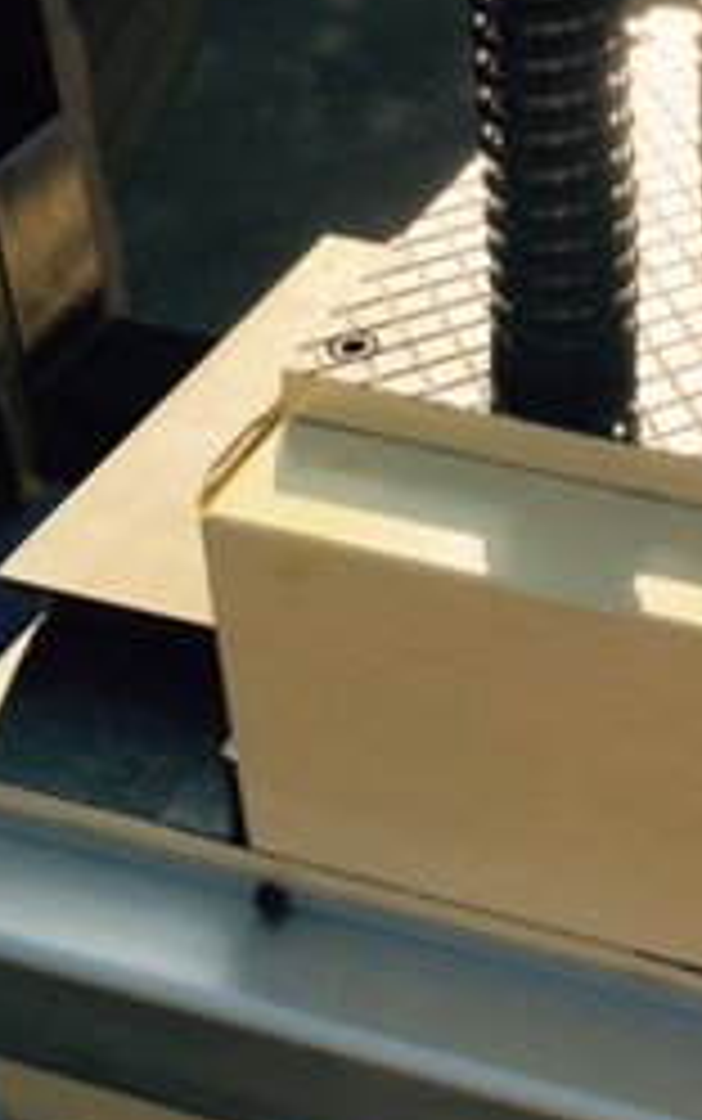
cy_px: 324
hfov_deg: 16.0
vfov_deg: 25.9
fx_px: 2414
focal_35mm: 79
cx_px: 814
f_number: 2.2
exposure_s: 1/1647
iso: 32
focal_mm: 4.15
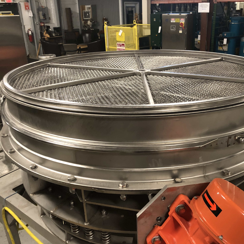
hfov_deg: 48.3
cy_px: 124
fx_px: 271
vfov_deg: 48.4
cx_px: 140
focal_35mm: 34
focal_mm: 4
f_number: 1.8
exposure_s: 1/15
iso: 64
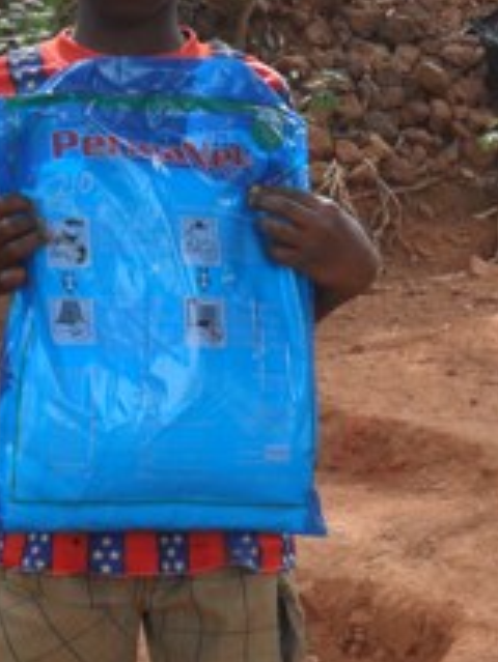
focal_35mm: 122
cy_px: 547
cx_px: 139
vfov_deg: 16.0
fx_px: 2338
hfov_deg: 12.1
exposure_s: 1/60
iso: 100
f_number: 5
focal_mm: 9.3
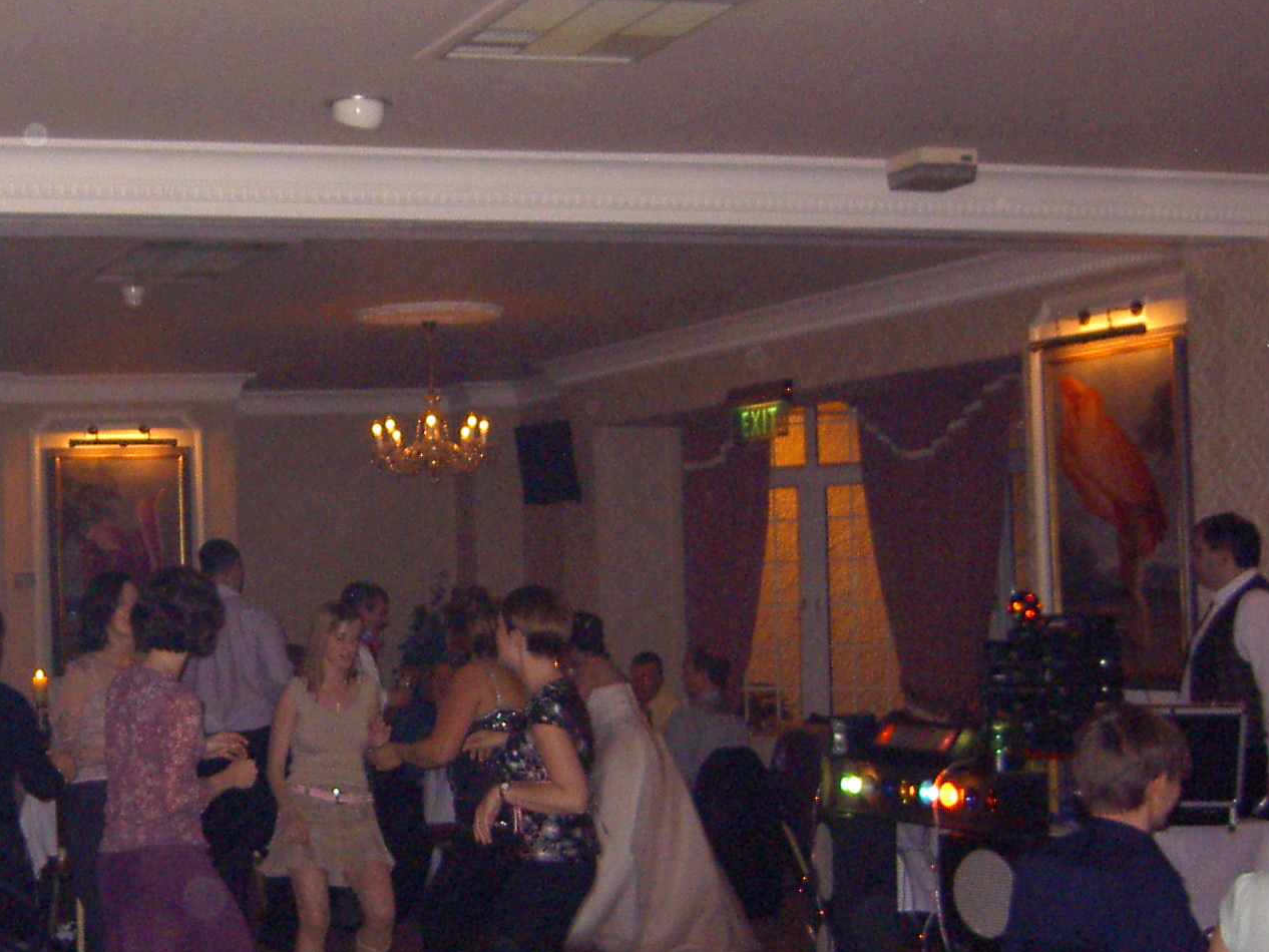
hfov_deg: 30.8
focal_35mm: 61
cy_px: 592
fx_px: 2237
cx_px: 240
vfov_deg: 24.0
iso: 200
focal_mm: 5.6
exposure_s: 1/60
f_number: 2.8
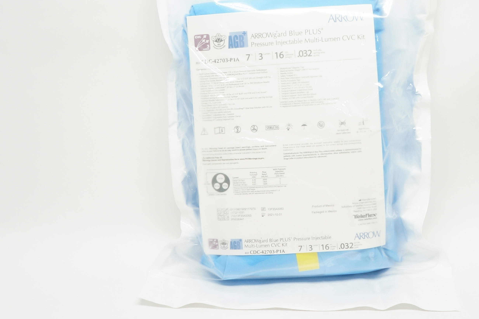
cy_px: 41
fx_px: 679
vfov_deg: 25.8
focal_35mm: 51
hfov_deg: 38.6
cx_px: 305
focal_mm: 18
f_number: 11
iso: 400
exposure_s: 1/15
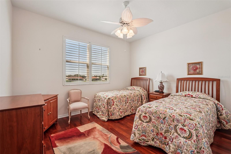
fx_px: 103
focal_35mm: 16
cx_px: 116
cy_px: 77
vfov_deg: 73.7
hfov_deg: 96.7
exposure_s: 1/50
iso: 400
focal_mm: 16
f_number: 8
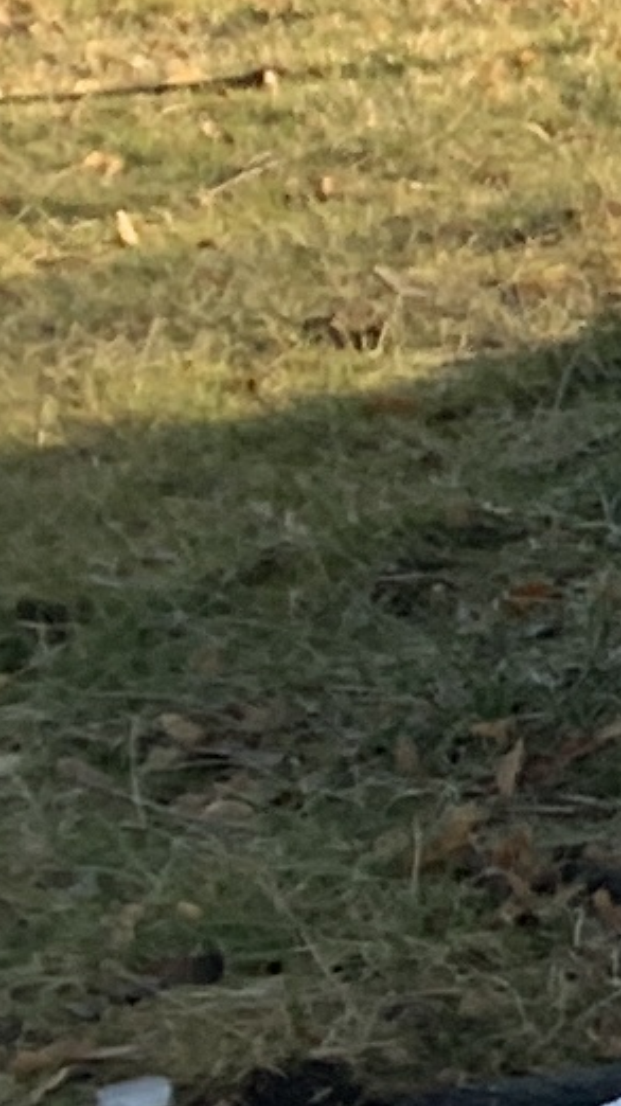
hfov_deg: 4.2
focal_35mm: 219
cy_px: 110
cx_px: 4021
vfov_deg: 9.8
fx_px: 6421
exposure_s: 1/273
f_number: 1.8
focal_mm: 4.25
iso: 25
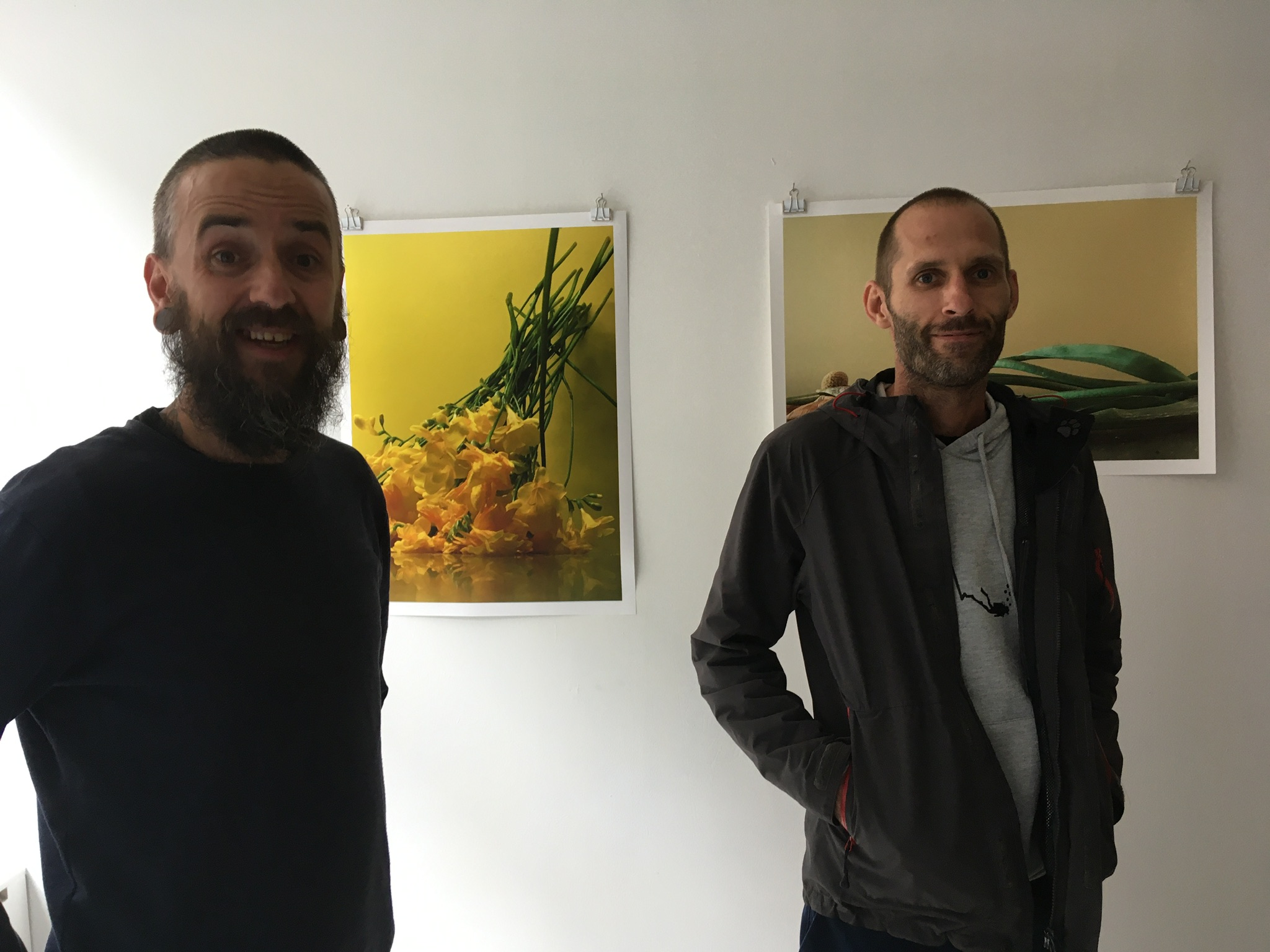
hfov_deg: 61.7
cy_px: 476
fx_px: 1064
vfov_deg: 48.2
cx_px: 635
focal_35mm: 29
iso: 80
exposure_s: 1/33
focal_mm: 4.15
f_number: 2.2
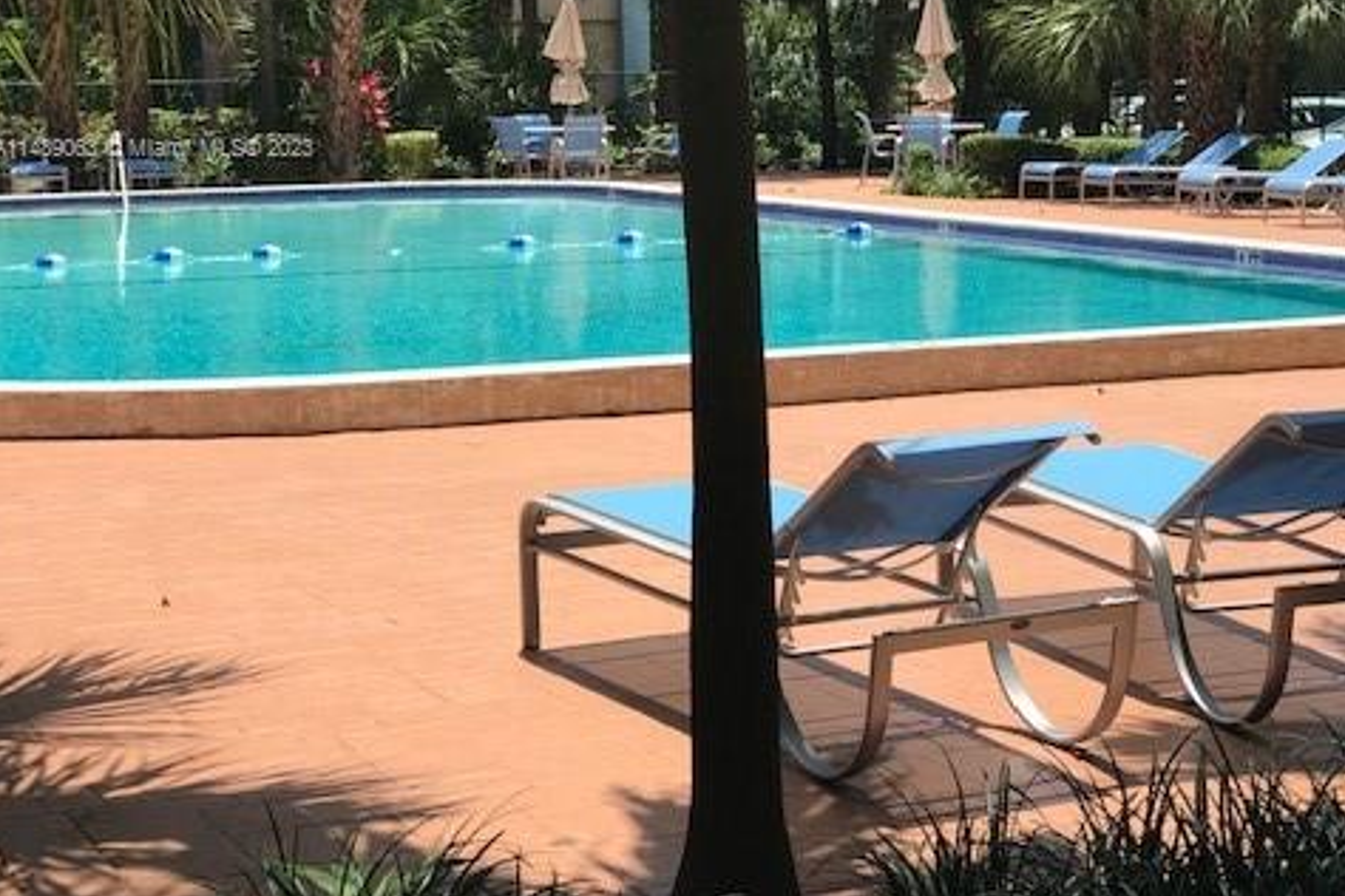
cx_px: 670
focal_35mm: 80
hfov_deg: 25.4
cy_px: 150
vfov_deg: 16.9
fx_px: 2989
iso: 20
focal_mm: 6.6
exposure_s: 1/679
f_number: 2.8
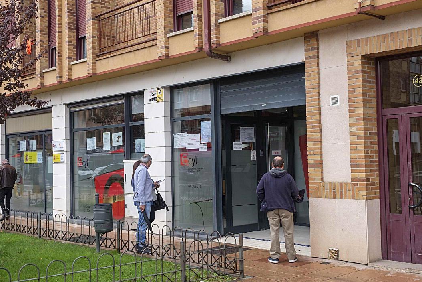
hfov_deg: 46.4
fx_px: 492
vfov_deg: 31.9
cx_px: 213
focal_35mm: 42
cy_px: 139
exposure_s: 1/400
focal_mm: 27.5
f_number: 5.6
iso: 400
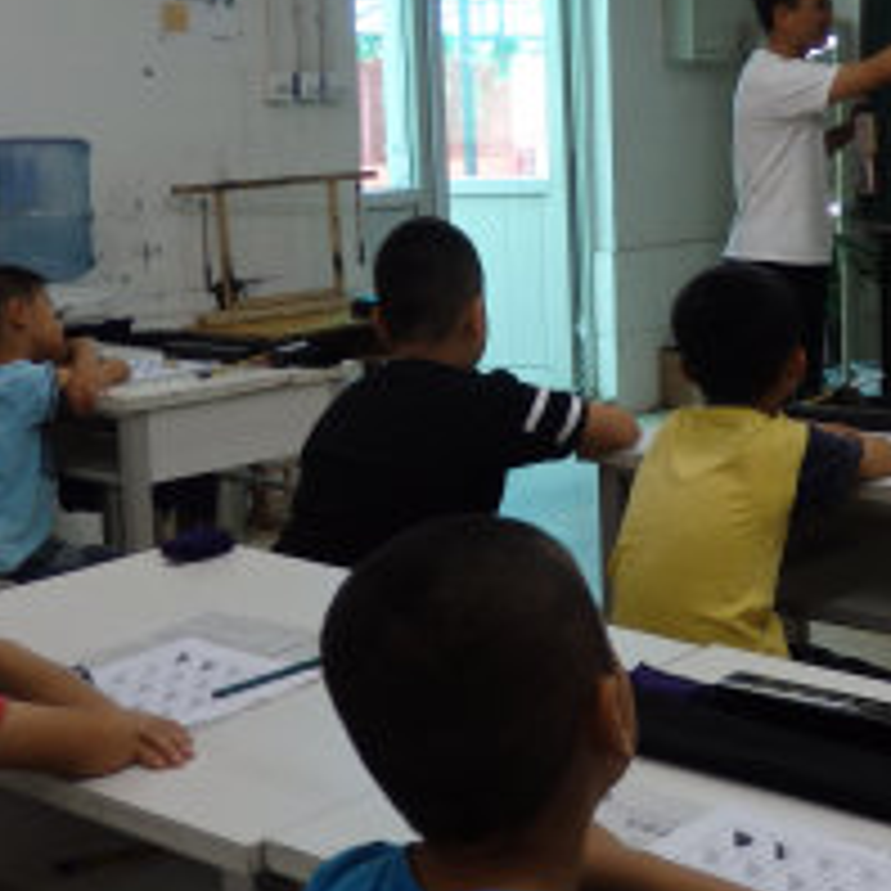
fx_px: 1718
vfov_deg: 29.0
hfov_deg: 28.8
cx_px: 630
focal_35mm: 59
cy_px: 394
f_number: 3.2
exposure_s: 1/50
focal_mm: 5
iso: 125
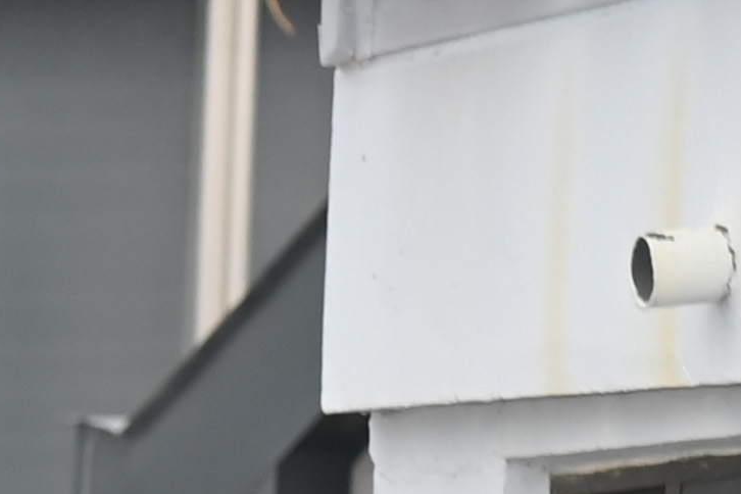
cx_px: -2069
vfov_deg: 2.4
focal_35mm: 575
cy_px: 1567
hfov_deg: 3.4
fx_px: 11834
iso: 400
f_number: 6.3
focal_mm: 75
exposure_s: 1/250
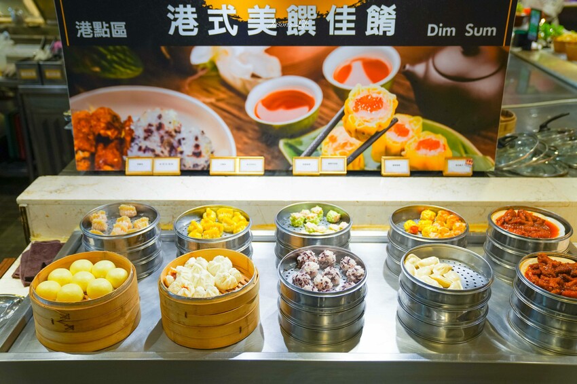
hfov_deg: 53.2
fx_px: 577
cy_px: 192
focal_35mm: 36
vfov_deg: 36.8
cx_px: 288
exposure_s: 1/40
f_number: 2.8
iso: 160
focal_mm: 36
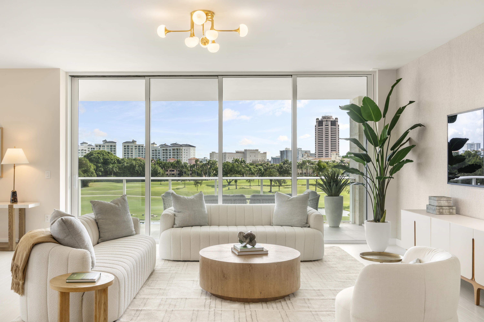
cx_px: 242
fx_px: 430
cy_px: 161
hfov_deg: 58.7
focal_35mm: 32
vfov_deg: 41.1
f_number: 10
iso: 125
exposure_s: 1/5
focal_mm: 32
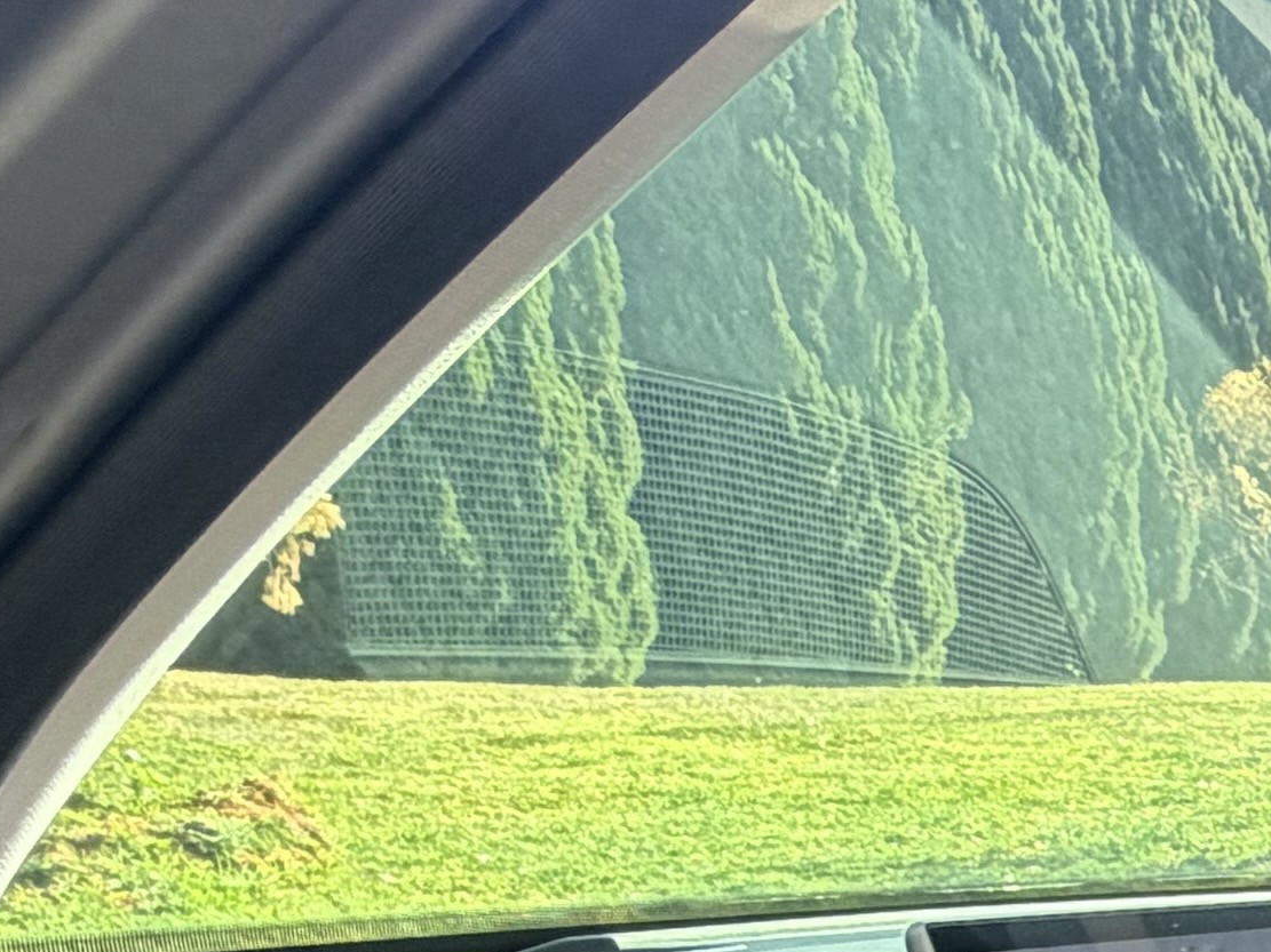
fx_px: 2643
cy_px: 1625
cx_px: 2160
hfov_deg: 20.7
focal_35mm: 72
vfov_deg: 17.3
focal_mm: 2.22
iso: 100
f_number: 2.2
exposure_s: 1/121
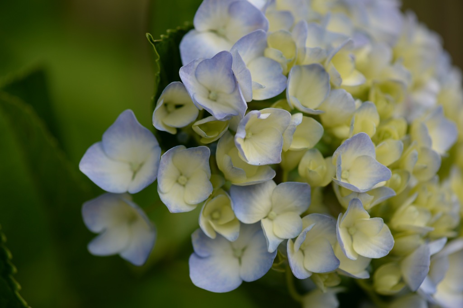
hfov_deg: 19.5
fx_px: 1349
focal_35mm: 105
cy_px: 154
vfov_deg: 13.0
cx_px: 232
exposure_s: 1/640
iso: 100
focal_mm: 105
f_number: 4
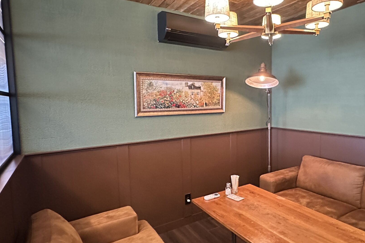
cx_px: 214
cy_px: 118
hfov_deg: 75.5
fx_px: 233
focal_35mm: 23
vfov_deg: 55.1
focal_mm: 2.22
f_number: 2.2
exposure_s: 1/30
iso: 1600
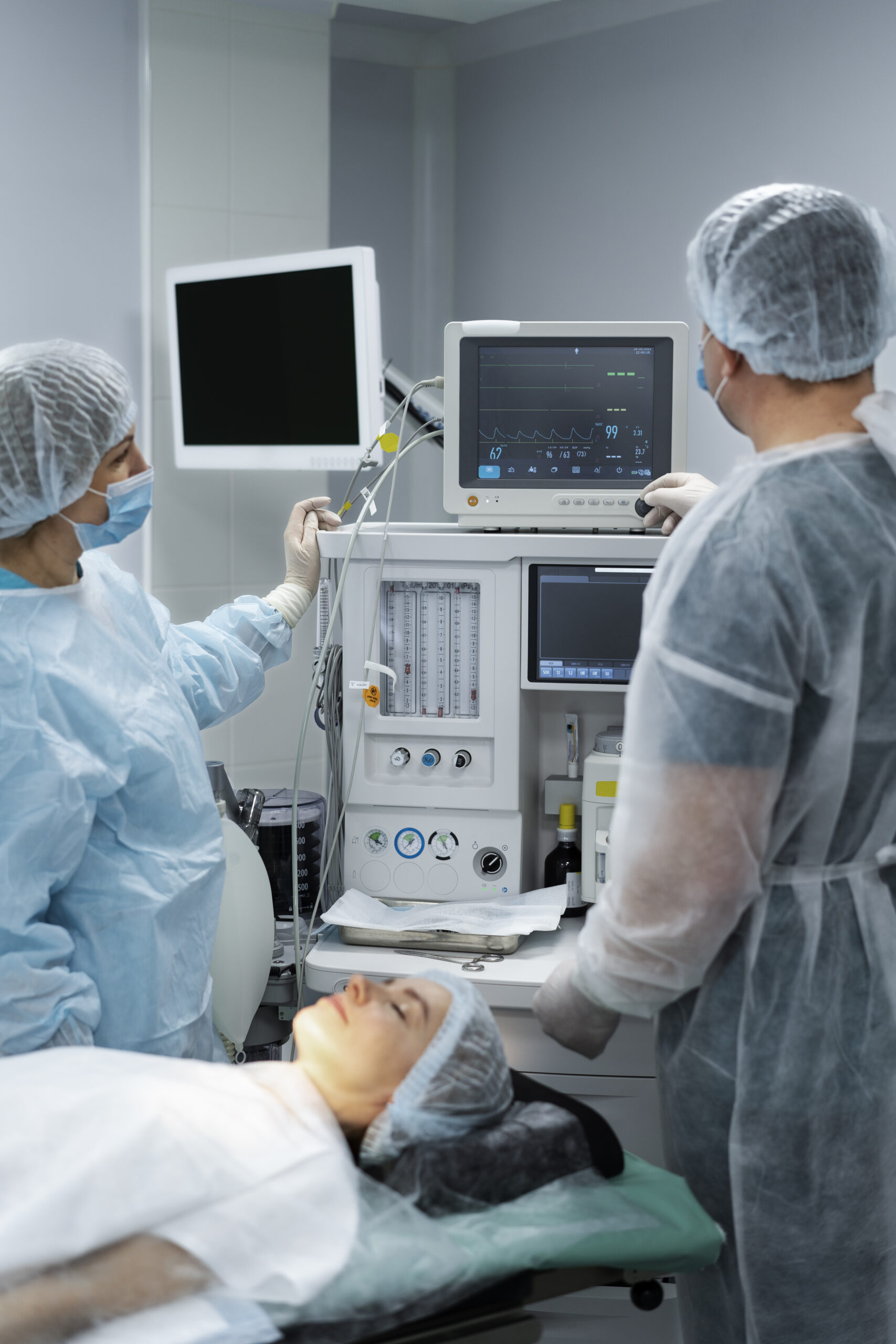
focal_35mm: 55
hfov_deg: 24.6
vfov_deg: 36.2
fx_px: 2053
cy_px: 672
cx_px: 448
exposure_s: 1/160
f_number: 2.5
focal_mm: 55
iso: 125
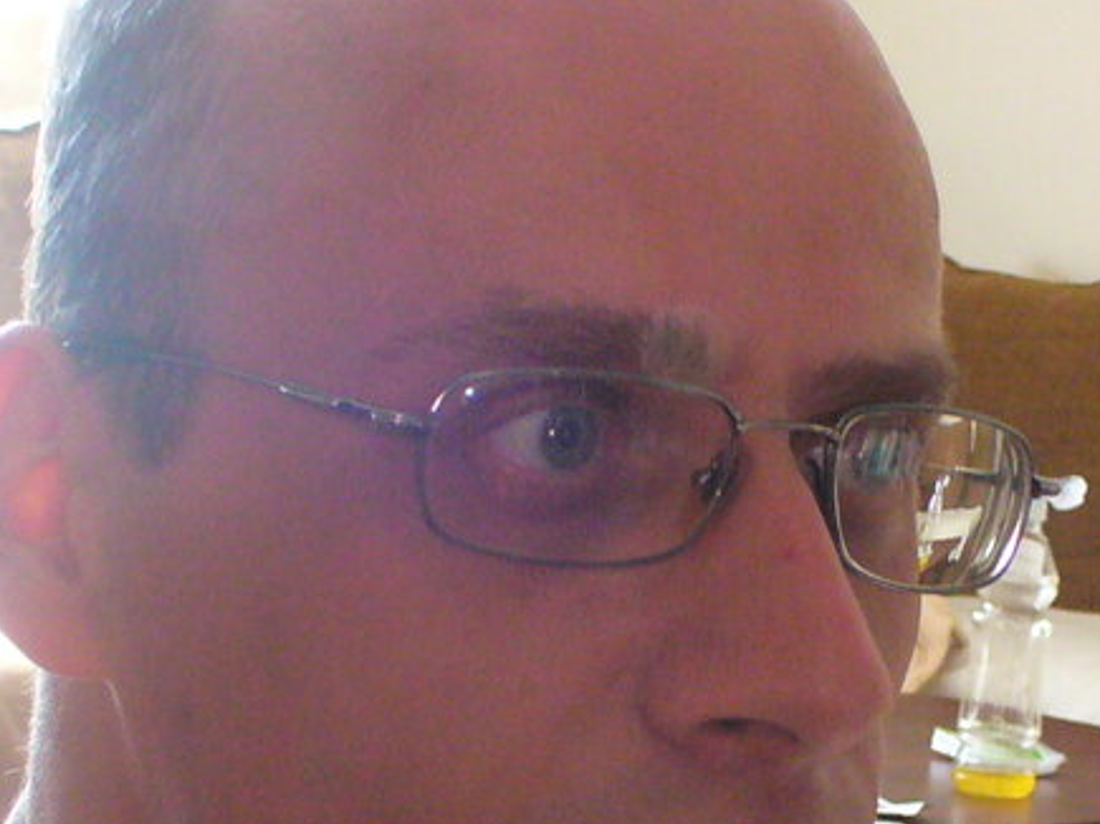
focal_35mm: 102
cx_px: 769
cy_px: 662
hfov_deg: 19.2
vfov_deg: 14.4
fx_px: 3240
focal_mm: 6.1
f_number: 2.8
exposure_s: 1/30
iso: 250
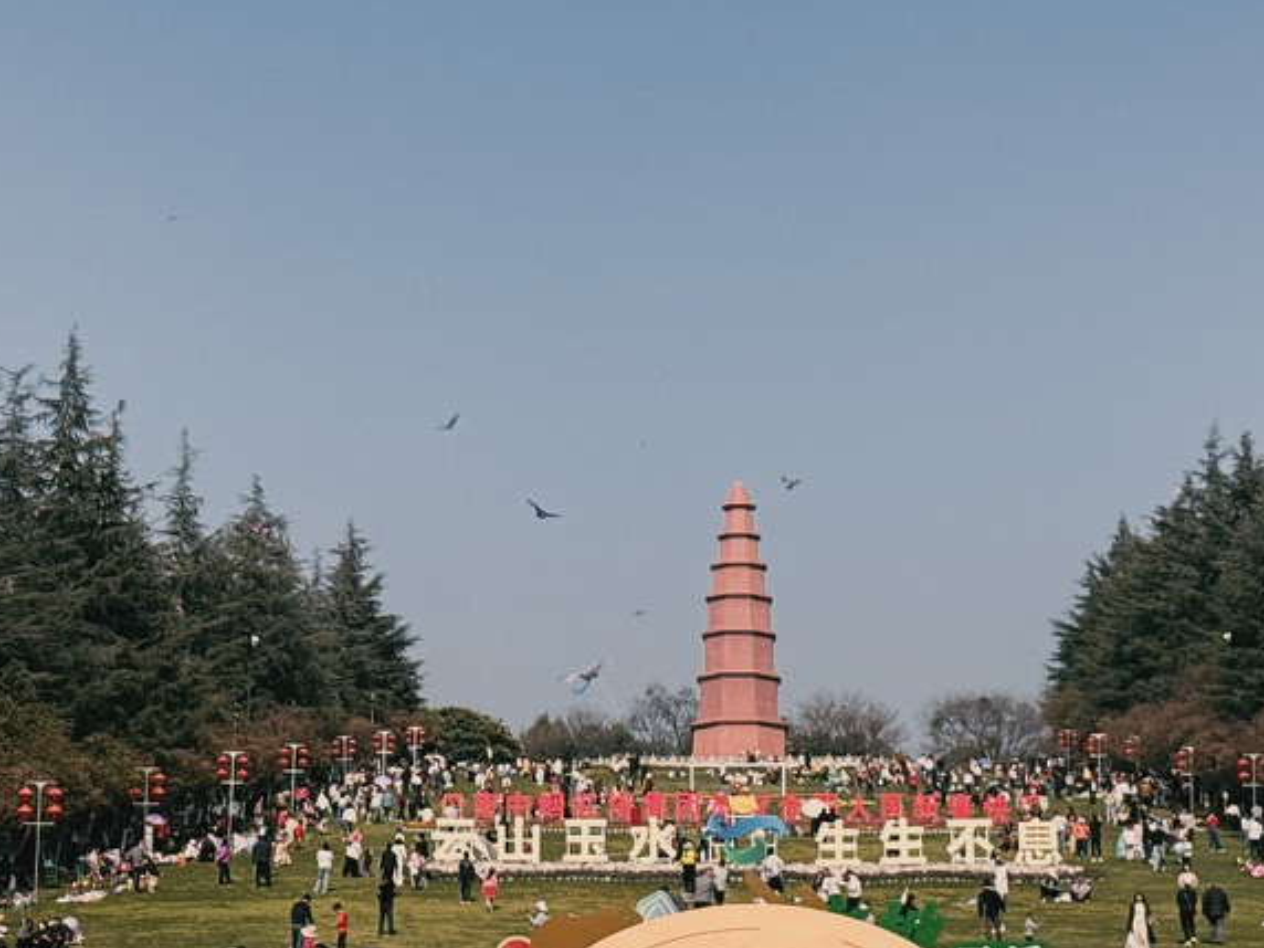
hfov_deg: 22.8
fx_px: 3140
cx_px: 672
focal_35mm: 86
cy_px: 647
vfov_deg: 17.1
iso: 100
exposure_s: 1/4878
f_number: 1.78
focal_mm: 6.76
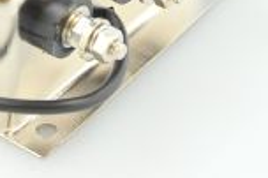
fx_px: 2789
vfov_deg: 3.6
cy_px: -82
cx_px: 7
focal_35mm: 375
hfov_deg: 5.5
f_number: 7.1
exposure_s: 1/125
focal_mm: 95
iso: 800
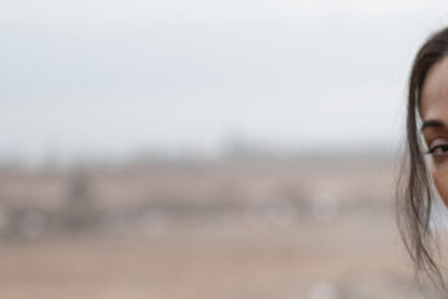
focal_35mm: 164
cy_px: 242
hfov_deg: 12.4
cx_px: 426
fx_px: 2041
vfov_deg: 8.4
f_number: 1.8
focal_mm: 50
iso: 125
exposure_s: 1/2000
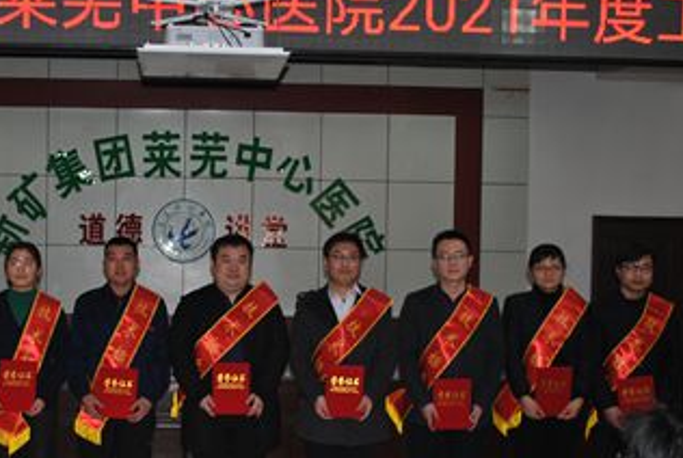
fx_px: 1083
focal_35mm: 57
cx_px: 207
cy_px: 306
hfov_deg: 34.5
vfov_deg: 23.8
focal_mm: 24
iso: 200
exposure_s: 1/60
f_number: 4
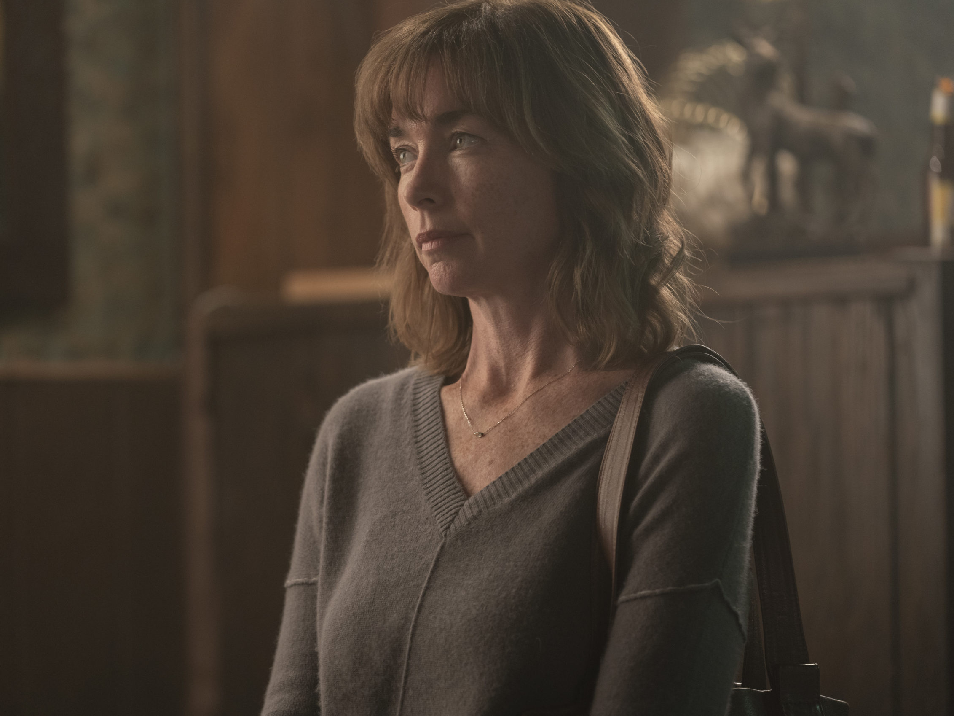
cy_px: 357
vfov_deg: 13.2
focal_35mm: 112
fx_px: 3087
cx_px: 442
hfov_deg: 17.6
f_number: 2.8
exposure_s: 1/80
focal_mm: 103
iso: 1250
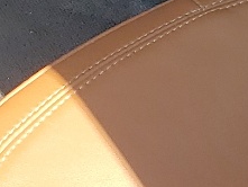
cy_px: -198
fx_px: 1348
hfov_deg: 10.1
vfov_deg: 7.6
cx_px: 386
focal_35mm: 188
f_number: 1.5
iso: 50
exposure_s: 1/625
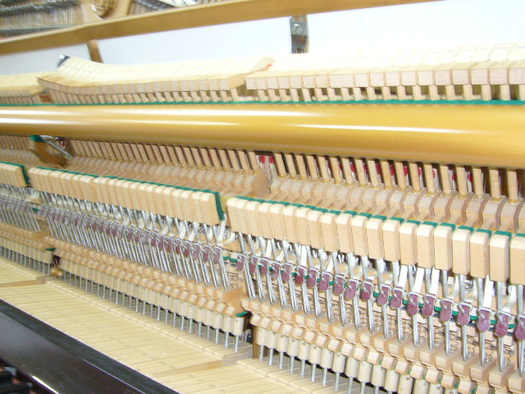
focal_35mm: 36
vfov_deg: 39.7
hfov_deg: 51.4
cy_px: 197
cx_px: 262
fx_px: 546
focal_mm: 4.6
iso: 100
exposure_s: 1/10
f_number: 2.8
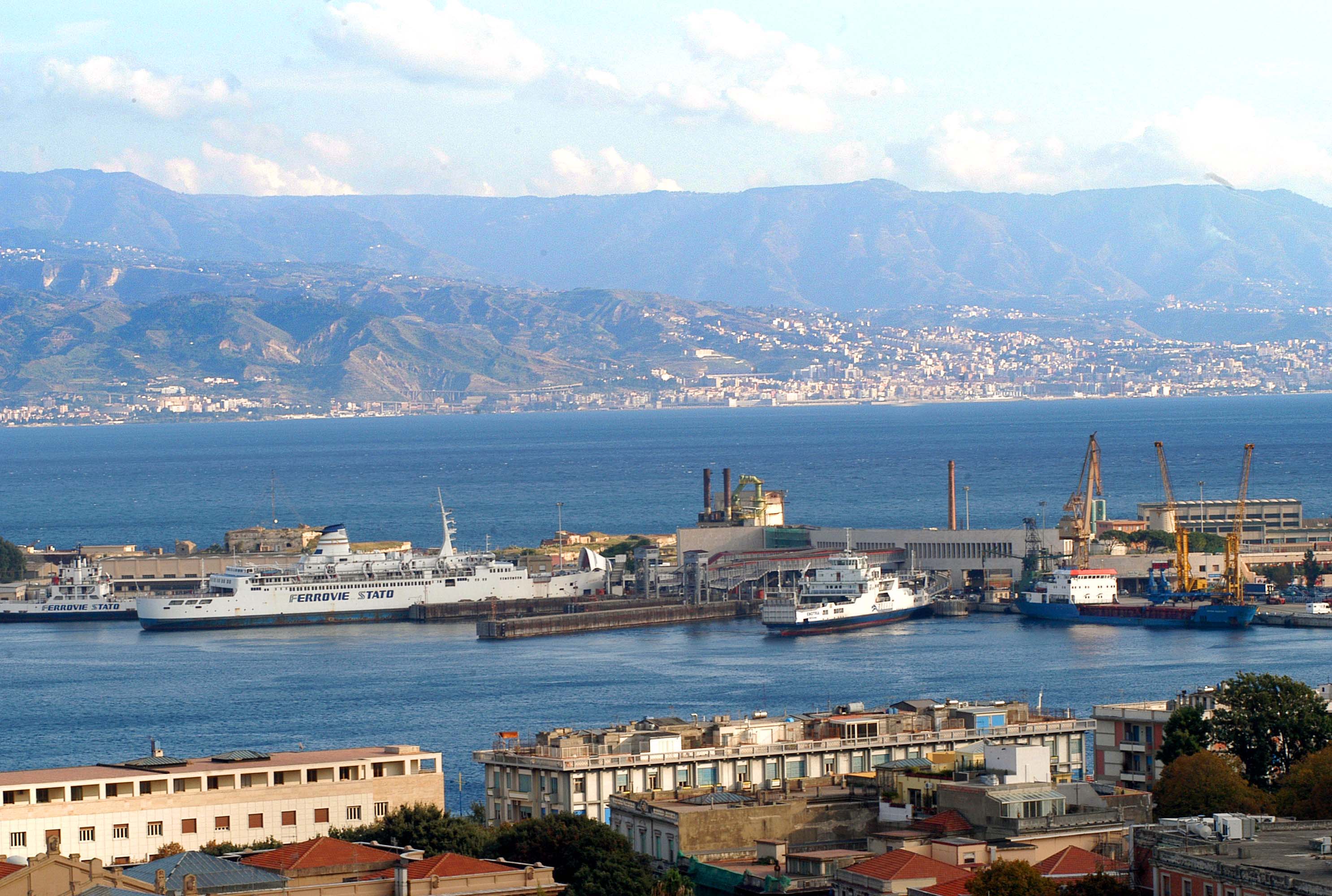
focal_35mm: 120
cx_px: 666
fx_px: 4453
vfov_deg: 11.5
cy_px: 448
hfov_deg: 17.0
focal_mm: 80
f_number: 11
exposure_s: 1/200
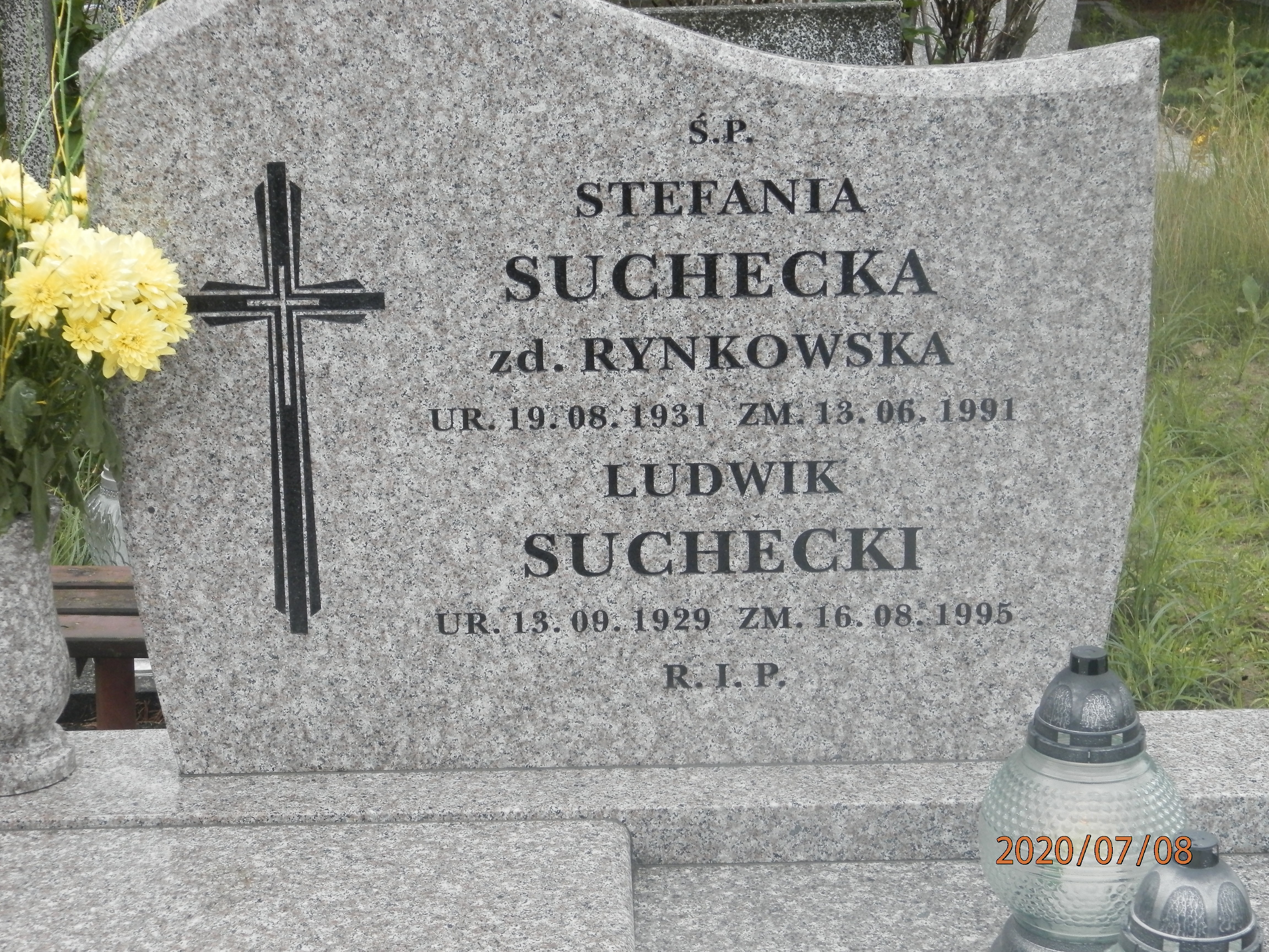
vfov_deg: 21.6
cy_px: 476
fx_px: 2493
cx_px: 634
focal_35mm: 68
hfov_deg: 28.6
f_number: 4
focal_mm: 12.2
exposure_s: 1/125
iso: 200
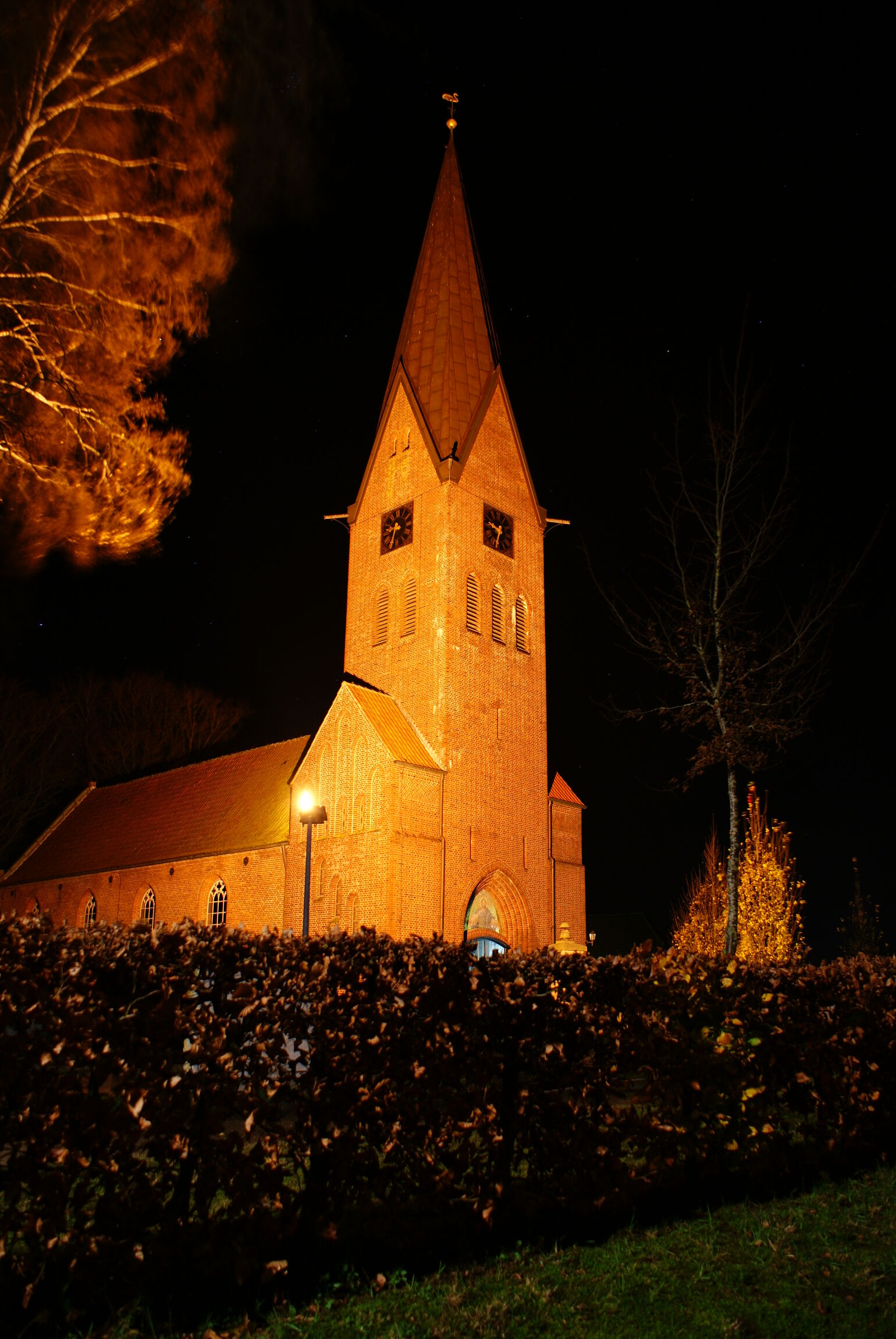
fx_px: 1005
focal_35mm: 27
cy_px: 670
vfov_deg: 67.3
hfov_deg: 48.1
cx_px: 448
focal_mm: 18
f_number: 3.5
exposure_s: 20
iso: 100
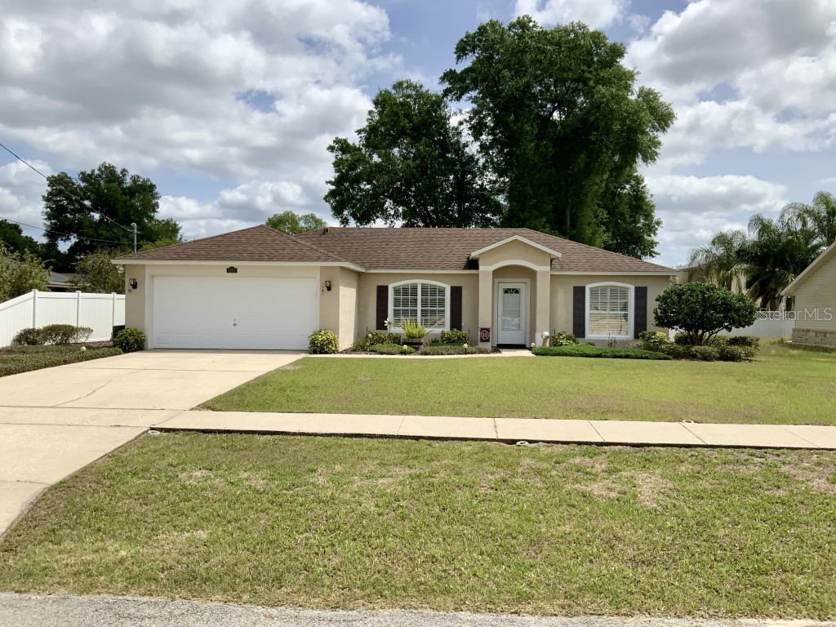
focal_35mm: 29
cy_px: 314
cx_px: 418
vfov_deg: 48.2
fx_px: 700
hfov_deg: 61.7
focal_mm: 3
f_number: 1.8
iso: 16
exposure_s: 1/3125
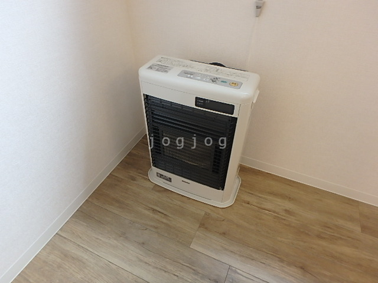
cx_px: 189
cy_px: 142
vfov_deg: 63.4
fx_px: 229
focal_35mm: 21
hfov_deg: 79.0
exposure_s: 1/30
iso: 250
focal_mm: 3.7
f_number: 3.5
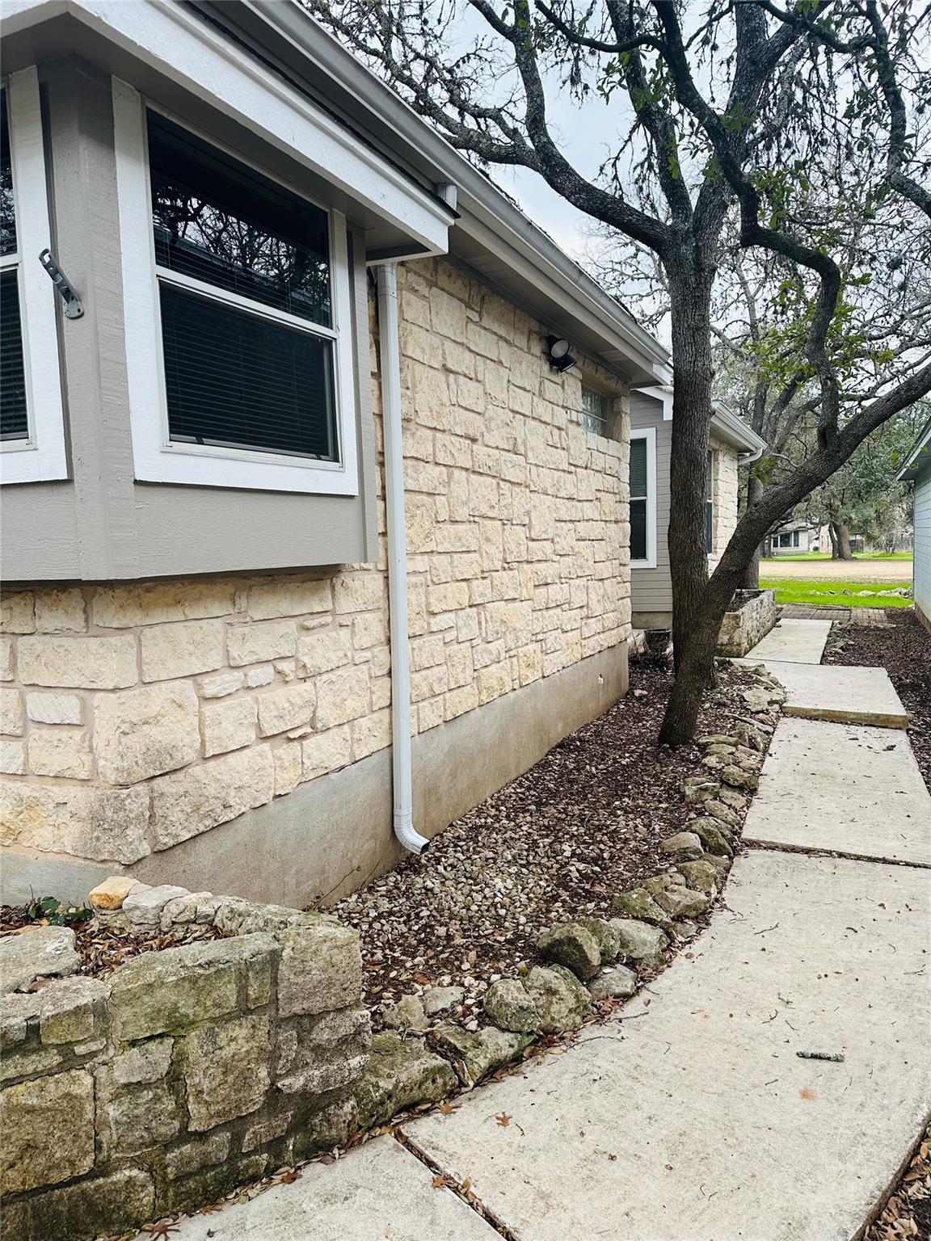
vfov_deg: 71.6
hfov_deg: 56.8
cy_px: 620
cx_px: 466
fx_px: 861
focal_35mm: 24
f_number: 1.78
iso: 80
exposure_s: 1/659
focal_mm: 6.86
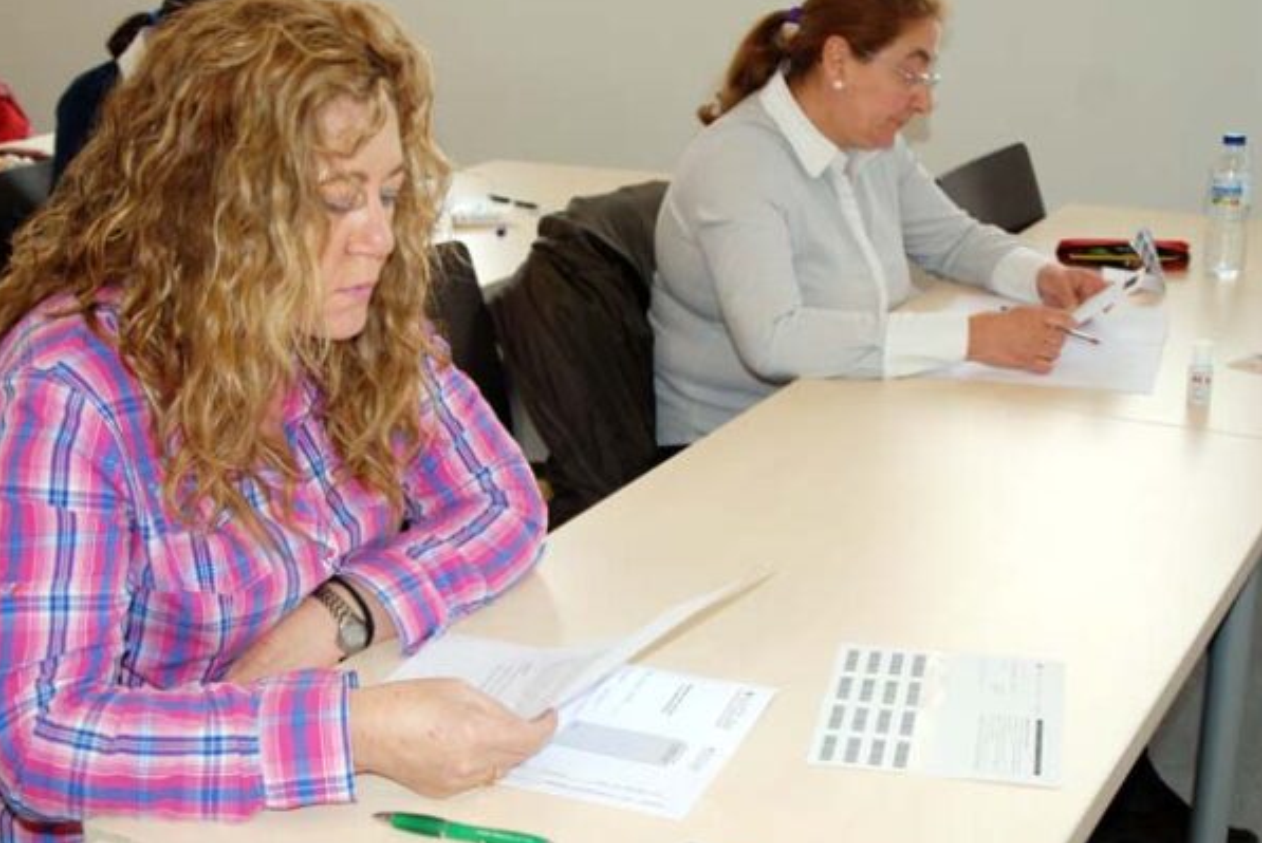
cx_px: 613
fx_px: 1719
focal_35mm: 49
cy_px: 407
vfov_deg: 27.6
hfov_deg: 40.3
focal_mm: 28
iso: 200
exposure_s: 1/60
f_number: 3.5
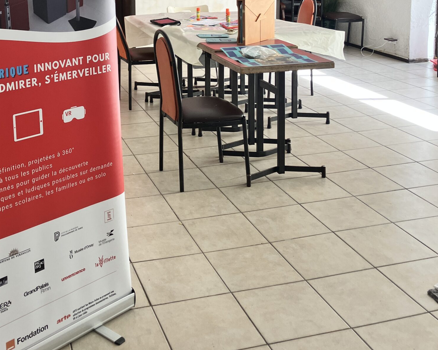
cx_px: 156
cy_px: 27
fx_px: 609
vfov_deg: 30.5
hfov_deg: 39.2
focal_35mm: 47
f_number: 1.8
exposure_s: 1/121
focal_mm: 3.99
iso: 50
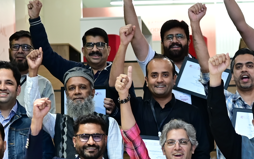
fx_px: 893
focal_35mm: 129
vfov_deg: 10.0
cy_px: 193
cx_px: 199
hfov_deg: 16.1
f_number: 2
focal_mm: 35
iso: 560
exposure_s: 1/125
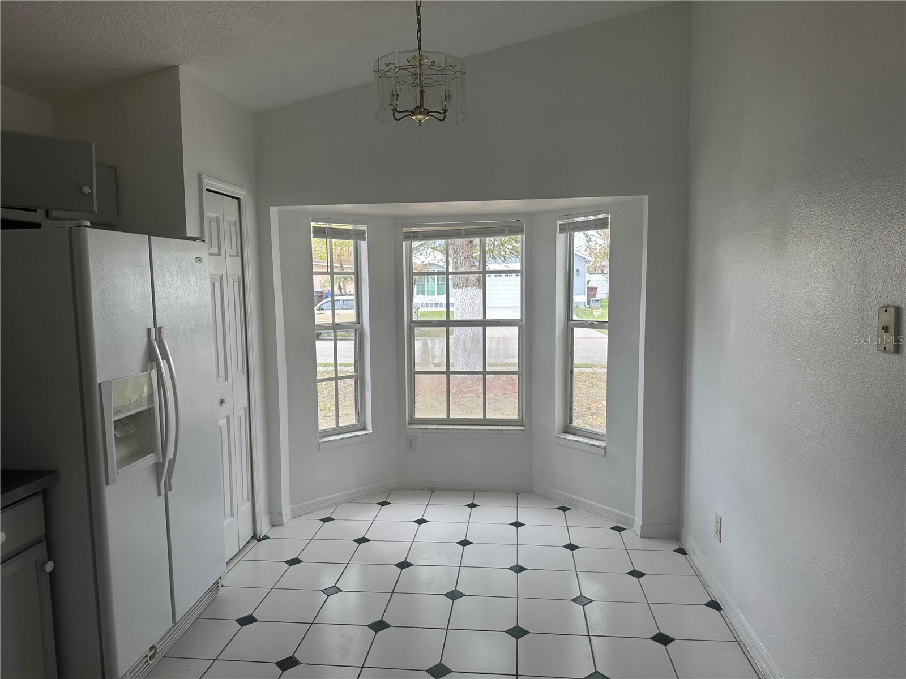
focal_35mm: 24
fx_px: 628
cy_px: 340
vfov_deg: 56.8
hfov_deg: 71.6
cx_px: 453
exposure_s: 1/121
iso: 64
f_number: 1.78
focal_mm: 6.86
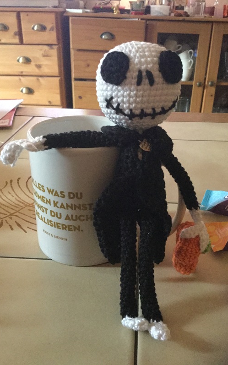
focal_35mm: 33
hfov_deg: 38.3
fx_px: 328
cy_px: 183
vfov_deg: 58.1
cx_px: 125
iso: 400
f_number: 2.4
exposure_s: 1/17
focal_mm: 3.3
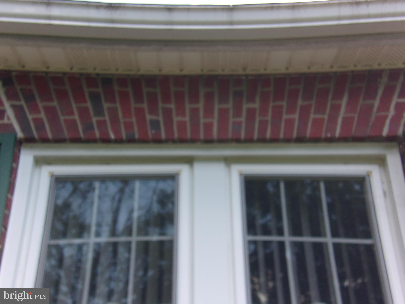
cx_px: 202
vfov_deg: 51.4
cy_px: 152
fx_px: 316
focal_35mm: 27
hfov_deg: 65.3
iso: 80
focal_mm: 4.9
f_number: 3
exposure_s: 1/120
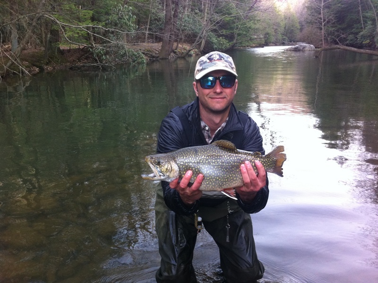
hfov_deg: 52.7
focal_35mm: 35
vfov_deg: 40.6
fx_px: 382
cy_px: 142
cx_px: 189
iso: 125
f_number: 2.8
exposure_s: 1/120
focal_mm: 3.85
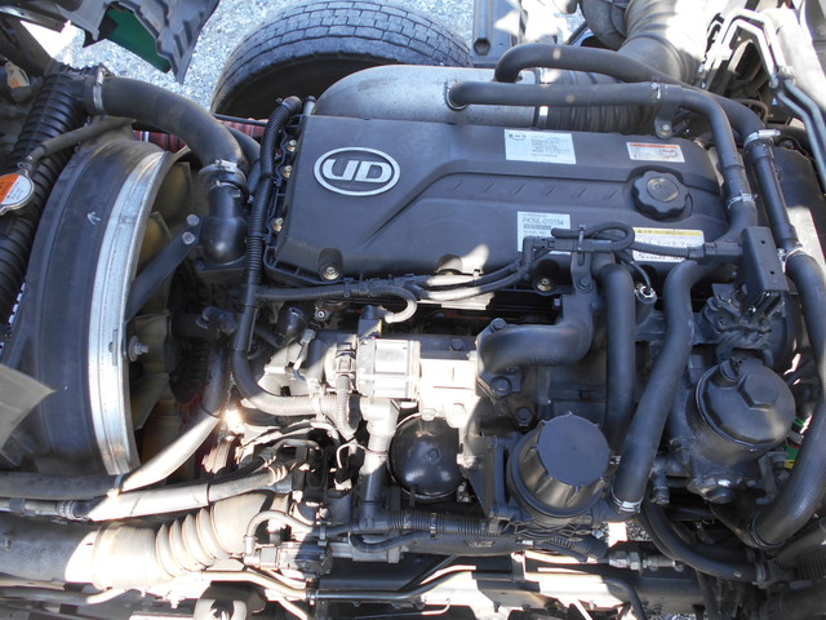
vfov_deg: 46.8
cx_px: 413
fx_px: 716
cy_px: 310
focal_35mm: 30
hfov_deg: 60.0
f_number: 3.4
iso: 80
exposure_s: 1/60
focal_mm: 5.1
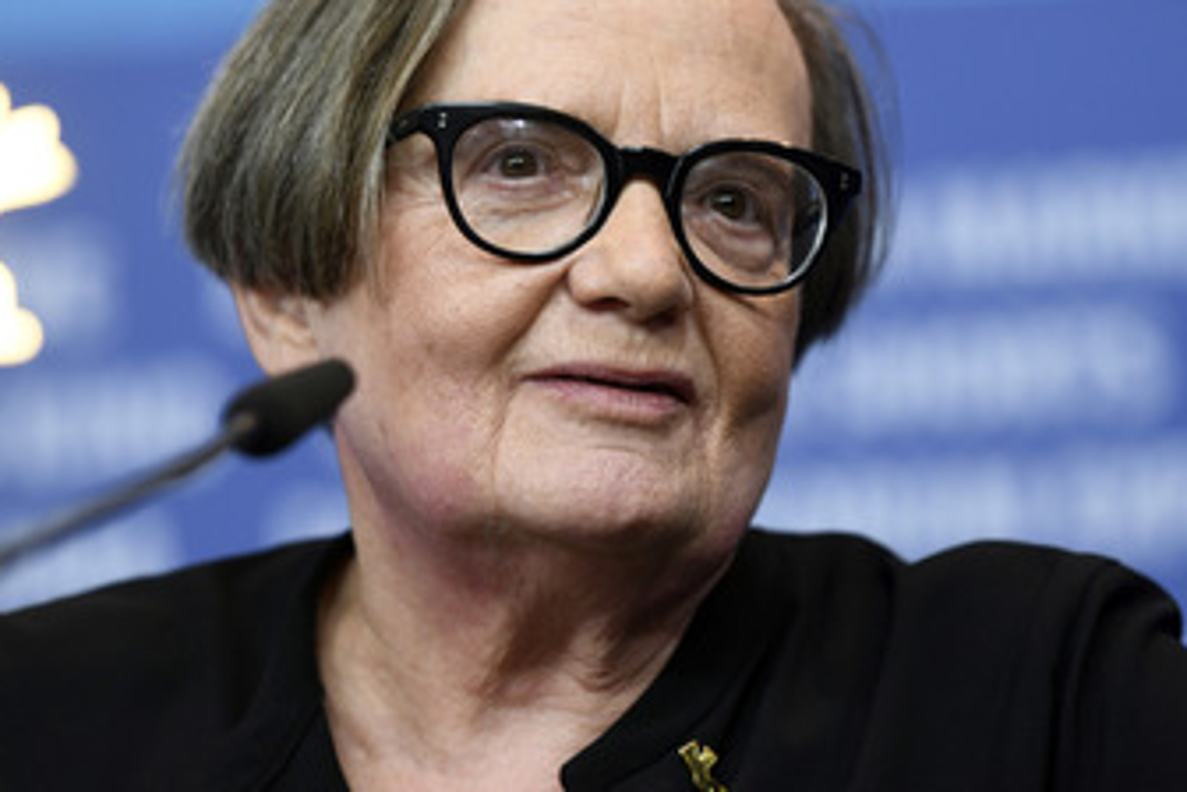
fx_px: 7517
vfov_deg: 6.0
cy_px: 332
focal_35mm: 228
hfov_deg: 9.0
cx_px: 546
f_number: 3.2
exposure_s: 1/320
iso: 1250
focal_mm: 170
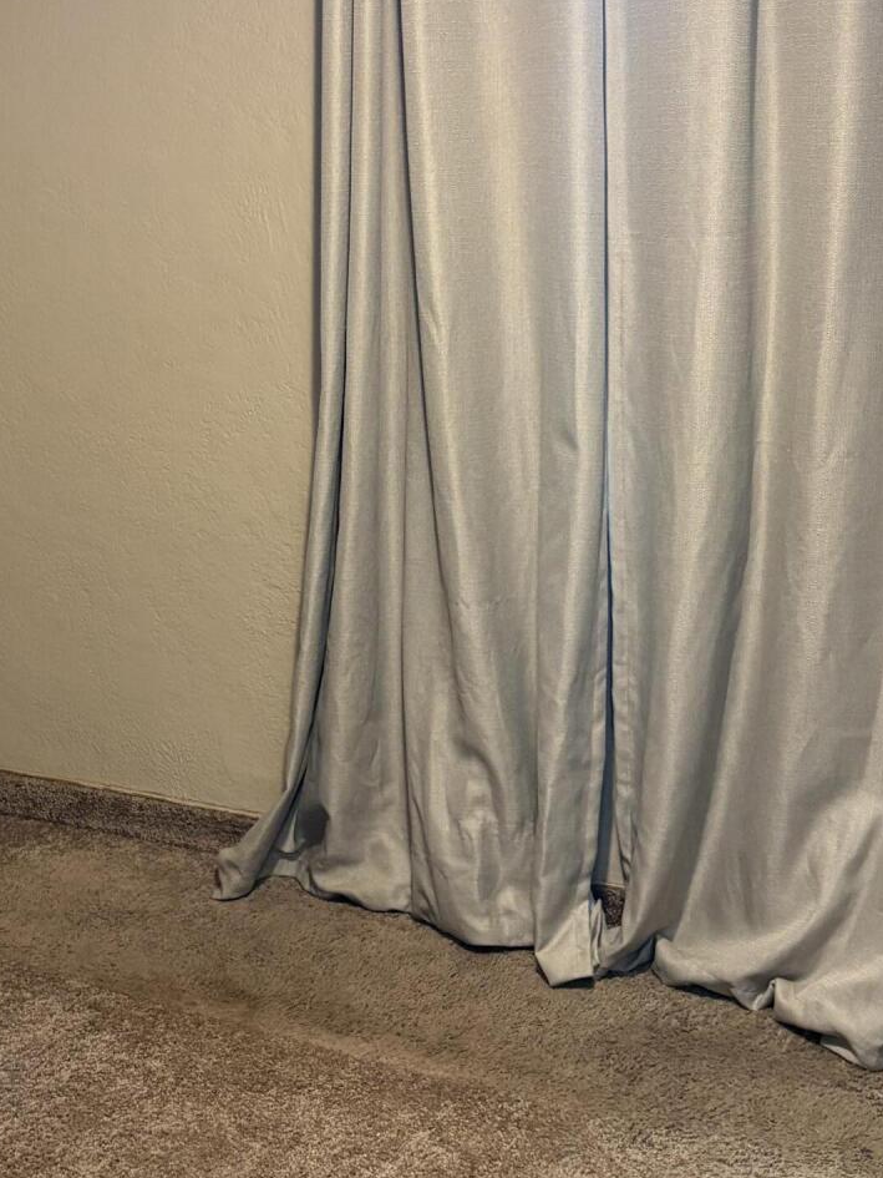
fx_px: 1870
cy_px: 481
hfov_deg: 26.5
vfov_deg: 34.8
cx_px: 326
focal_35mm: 55
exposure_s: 1/60
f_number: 1.6
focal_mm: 5.96
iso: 320
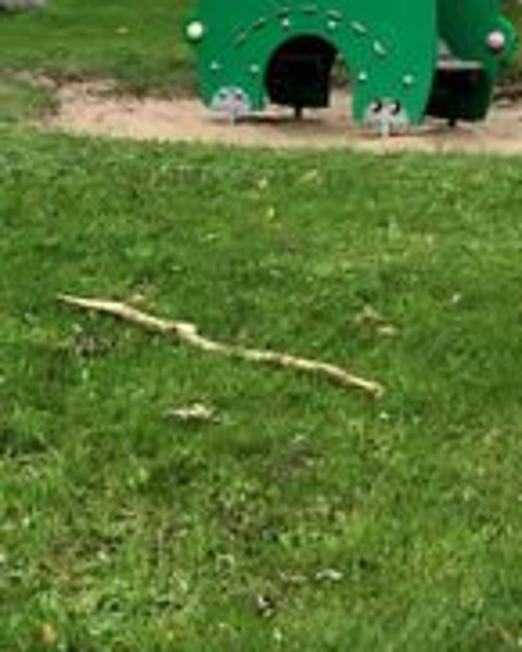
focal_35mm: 107
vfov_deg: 17.7
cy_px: 79
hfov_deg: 13.3
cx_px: -346
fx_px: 2065
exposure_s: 1/691
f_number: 2.4
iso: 25
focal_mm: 3.3
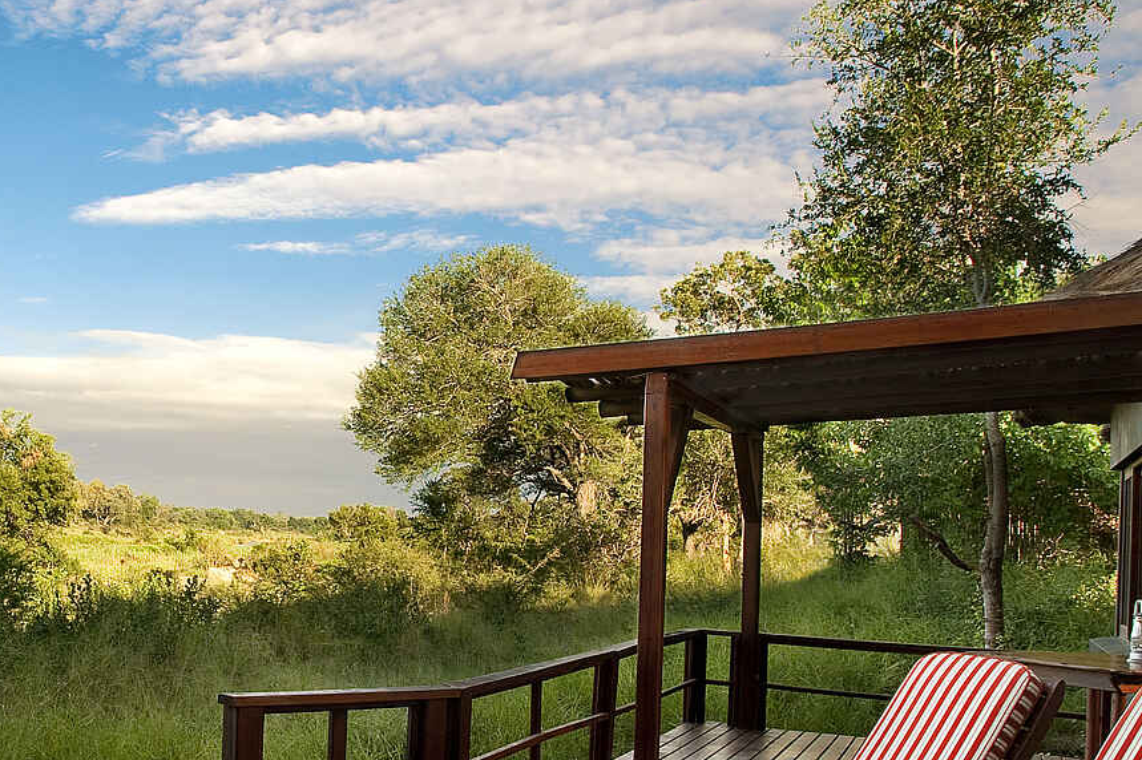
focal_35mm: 38
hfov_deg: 48.1
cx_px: 238
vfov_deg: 34.8
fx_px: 1205
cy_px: 473
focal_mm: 17
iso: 200
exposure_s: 1/90
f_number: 9.5
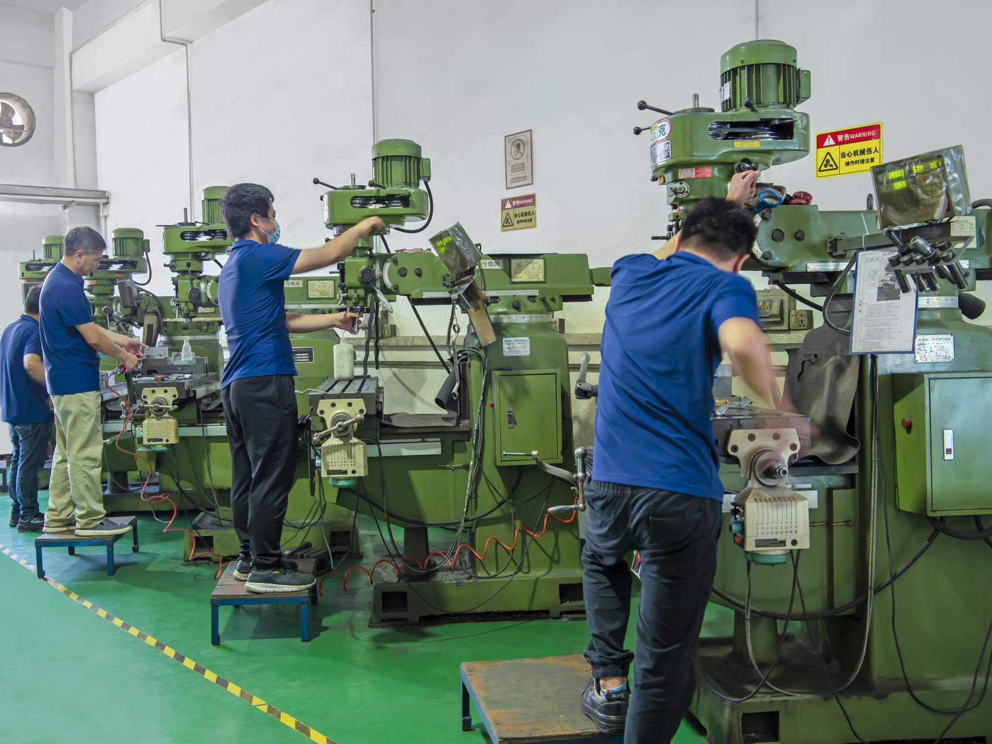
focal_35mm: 35
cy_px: 373
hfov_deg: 52.6
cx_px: 459
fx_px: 1003
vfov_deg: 40.7
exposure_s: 1/10
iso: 320
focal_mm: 32
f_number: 5.6
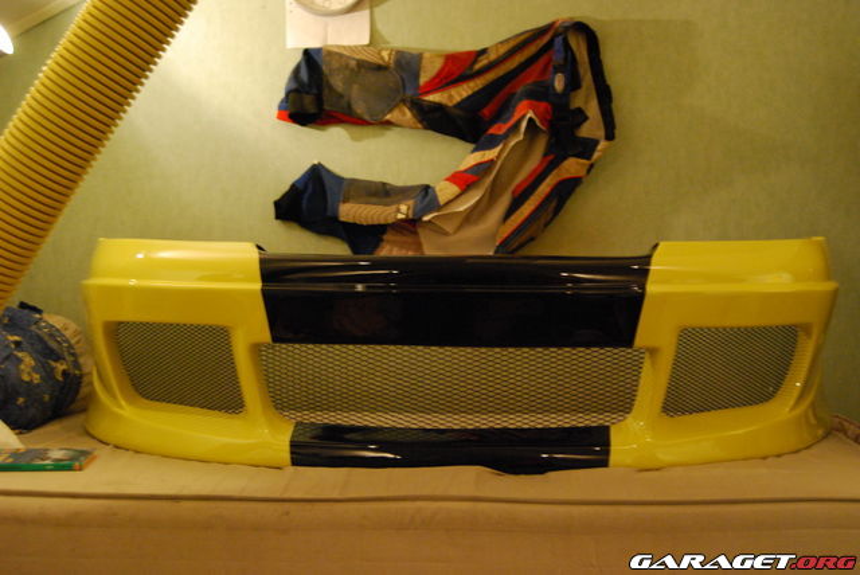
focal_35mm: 39
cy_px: 288
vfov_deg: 34.3
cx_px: 430
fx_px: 932
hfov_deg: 49.5
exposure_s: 1/8
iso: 1600
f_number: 4.2
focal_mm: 26
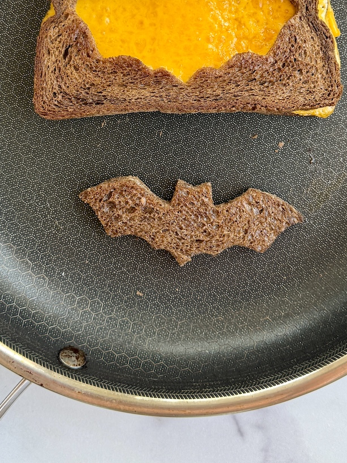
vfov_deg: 39.2
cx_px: 186
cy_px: 109
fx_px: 628
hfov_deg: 30.9
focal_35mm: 47
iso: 100
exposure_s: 1/121
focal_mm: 6.76
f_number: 1.78
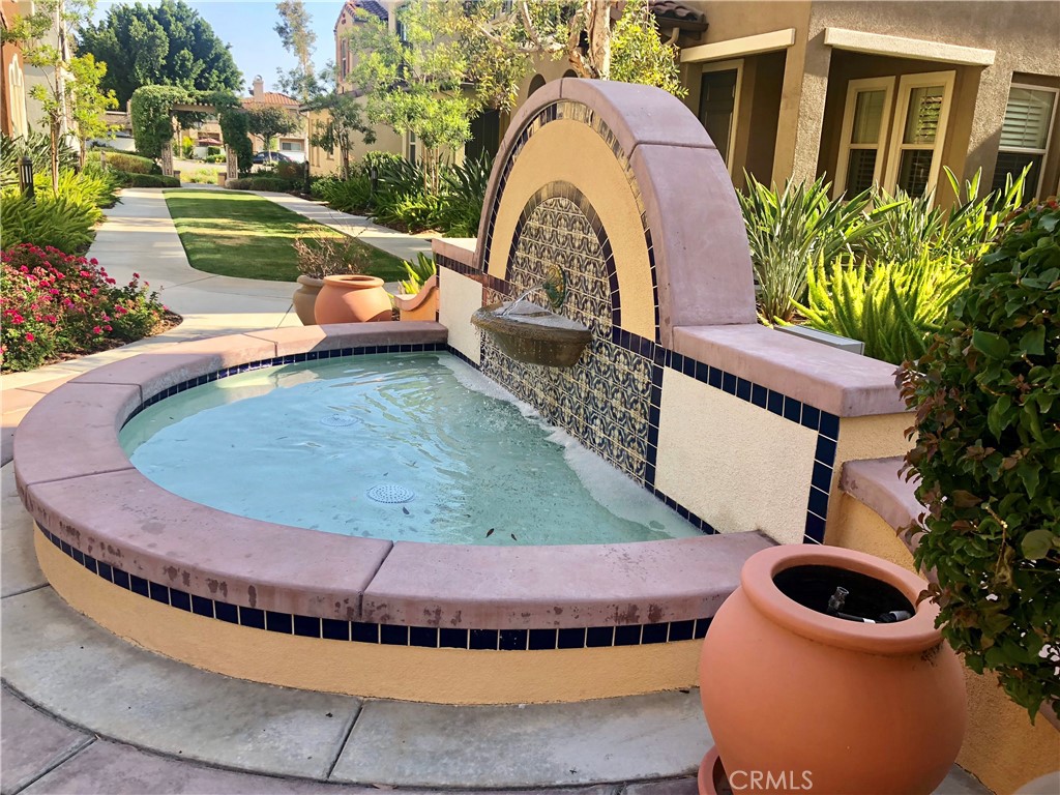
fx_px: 857
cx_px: 530
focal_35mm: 28
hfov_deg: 63.4
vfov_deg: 49.7
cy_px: 398
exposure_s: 1/428
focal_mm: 4
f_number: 1.8
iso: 20
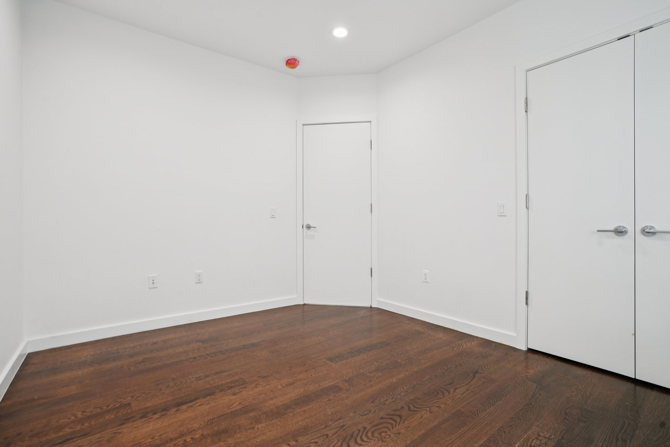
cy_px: 224
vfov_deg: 73.7
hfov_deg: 96.7
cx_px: 335
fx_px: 298
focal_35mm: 16
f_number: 8
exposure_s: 1/50
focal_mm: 16
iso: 400
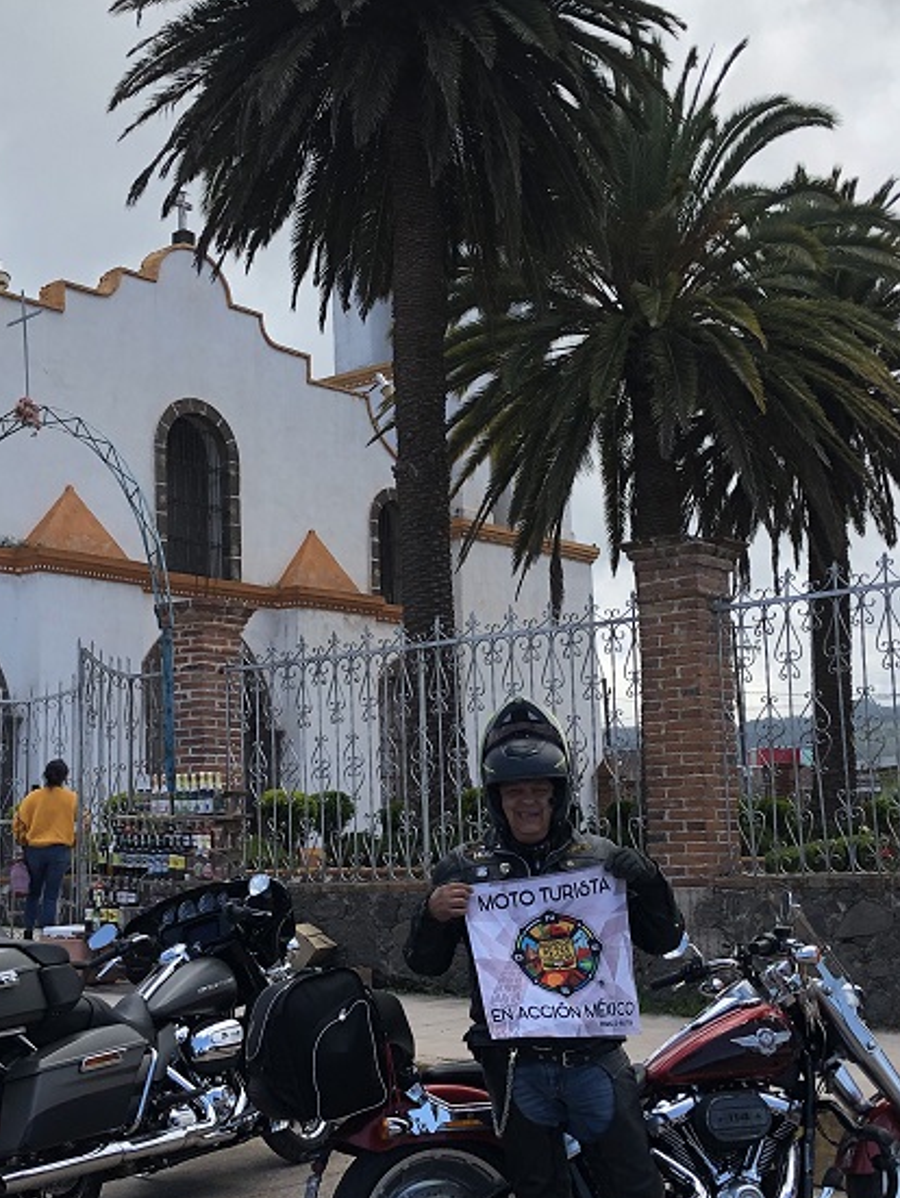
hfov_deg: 28.1
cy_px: 670
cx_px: 452
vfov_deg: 36.7
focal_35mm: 52
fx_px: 1801
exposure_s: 1/1567
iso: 20
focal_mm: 3.99
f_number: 1.8
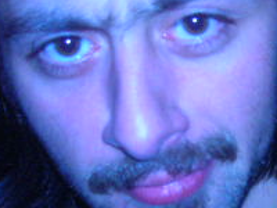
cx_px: 270
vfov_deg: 13.5
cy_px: 153
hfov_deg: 17.7
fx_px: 872
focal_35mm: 109
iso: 200
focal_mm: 5.7
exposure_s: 2
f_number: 2.9
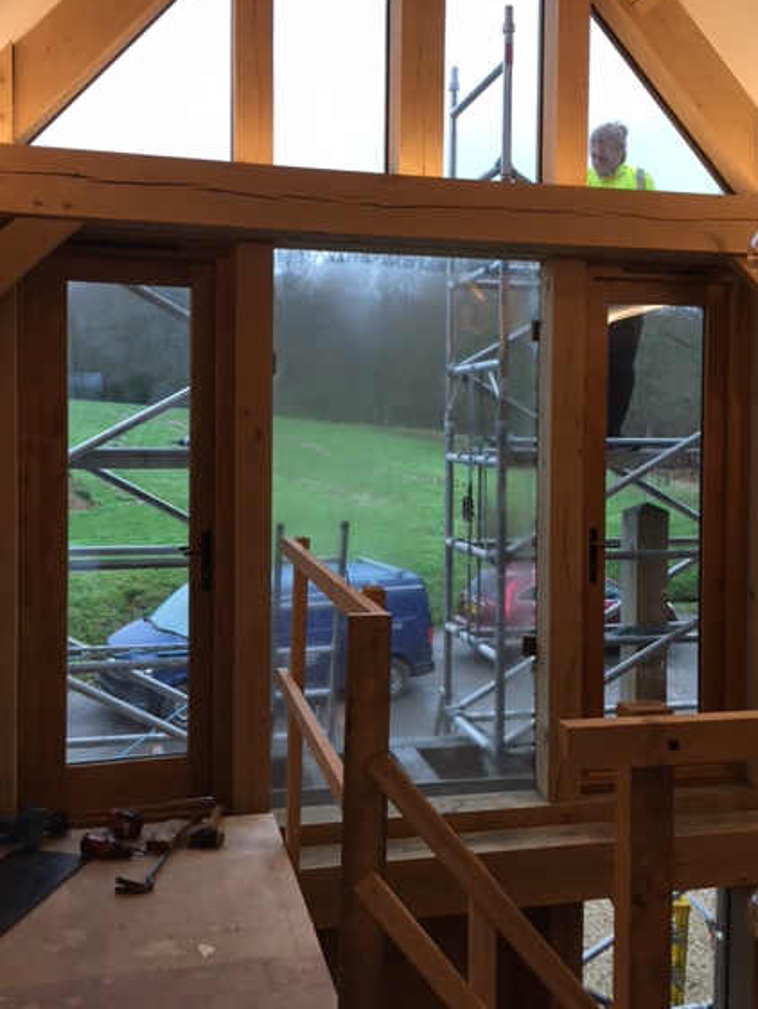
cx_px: 359
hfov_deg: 43.0
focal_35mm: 33
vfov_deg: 55.2
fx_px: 963
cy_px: 449
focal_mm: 4.15
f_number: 2.2
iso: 32
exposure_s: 1/33
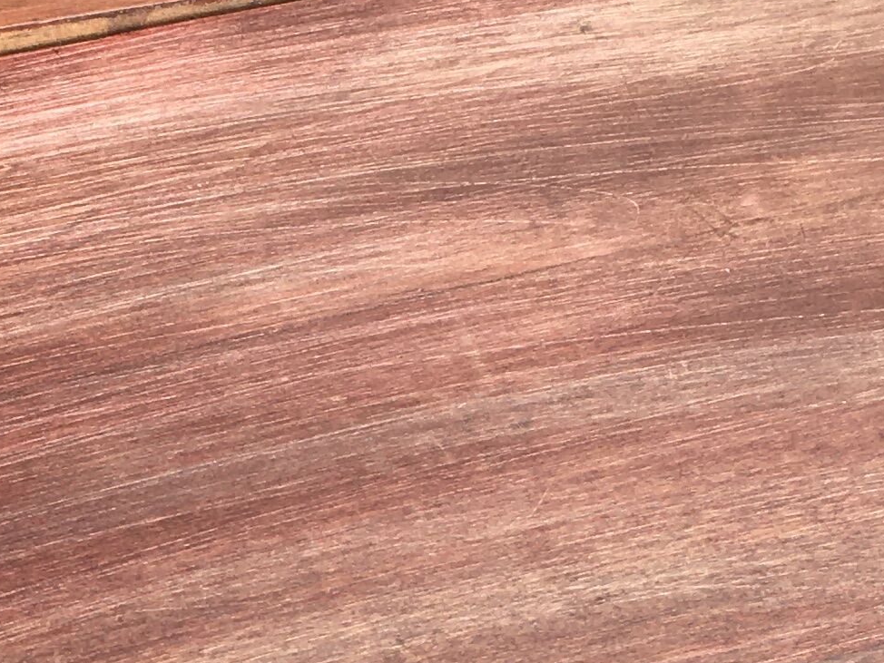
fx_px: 3065
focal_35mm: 120
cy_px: 851
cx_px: 133
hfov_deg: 16.3
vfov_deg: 12.0
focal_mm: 4.15
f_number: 2.2
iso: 25
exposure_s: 1/125
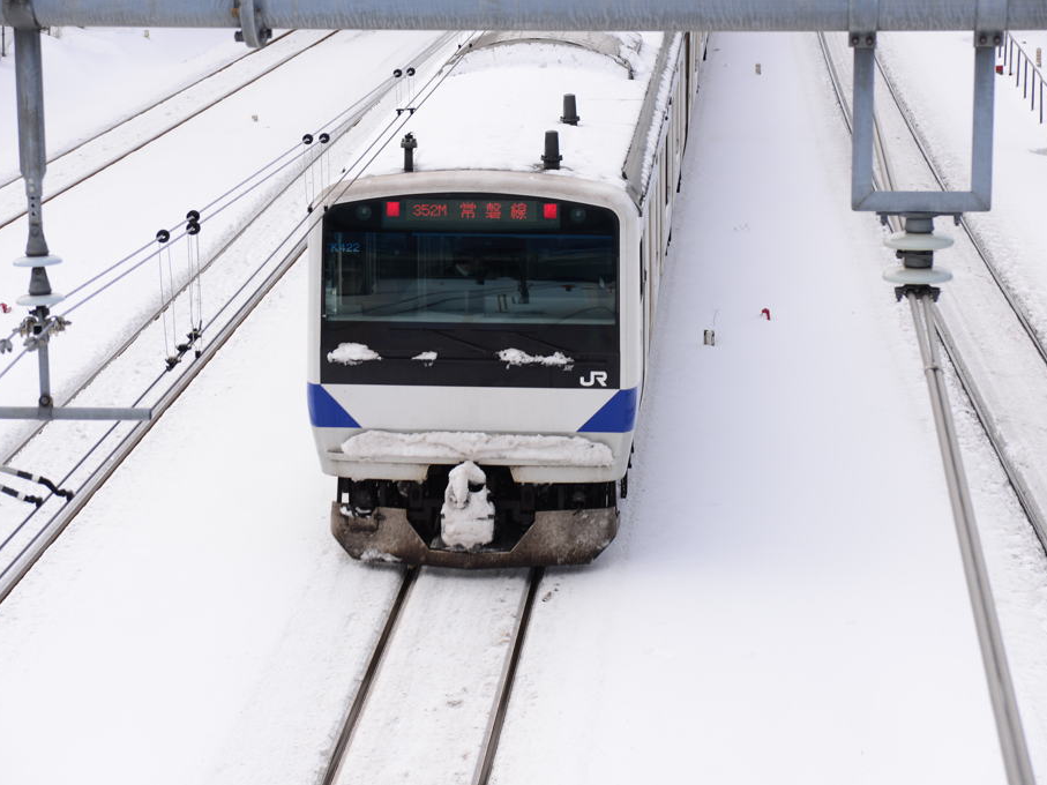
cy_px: 393
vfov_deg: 13.0
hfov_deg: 17.3
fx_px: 3448
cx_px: 501
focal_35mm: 114
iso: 100
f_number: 8
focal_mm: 105
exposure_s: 1/250
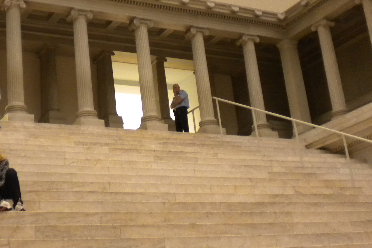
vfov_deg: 21.6
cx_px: 122
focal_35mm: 63
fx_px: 651
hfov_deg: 31.6
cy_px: 112
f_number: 3.1
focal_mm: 6.3
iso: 400
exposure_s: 1/12.7
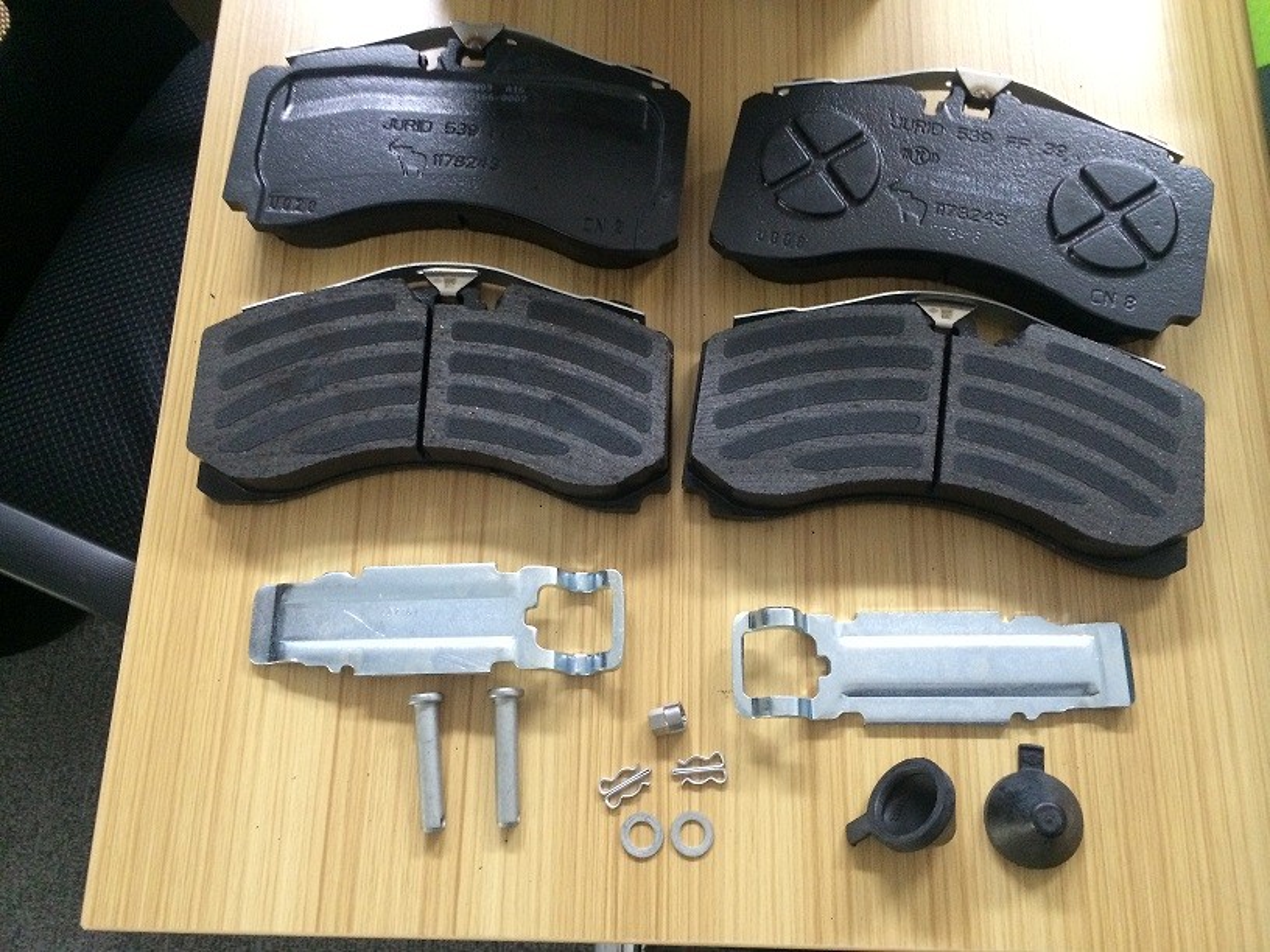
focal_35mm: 30
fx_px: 1101
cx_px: 635
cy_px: 476
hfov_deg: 60.0
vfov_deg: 46.8
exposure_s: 1/15
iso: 320
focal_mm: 4.12
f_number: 2.2
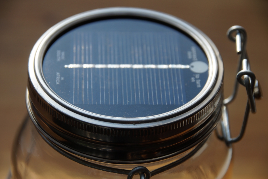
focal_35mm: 165
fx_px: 1228
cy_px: 90
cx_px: 134
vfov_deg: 8.3
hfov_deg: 12.5
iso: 160
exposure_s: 1/200
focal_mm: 110
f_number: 6.3
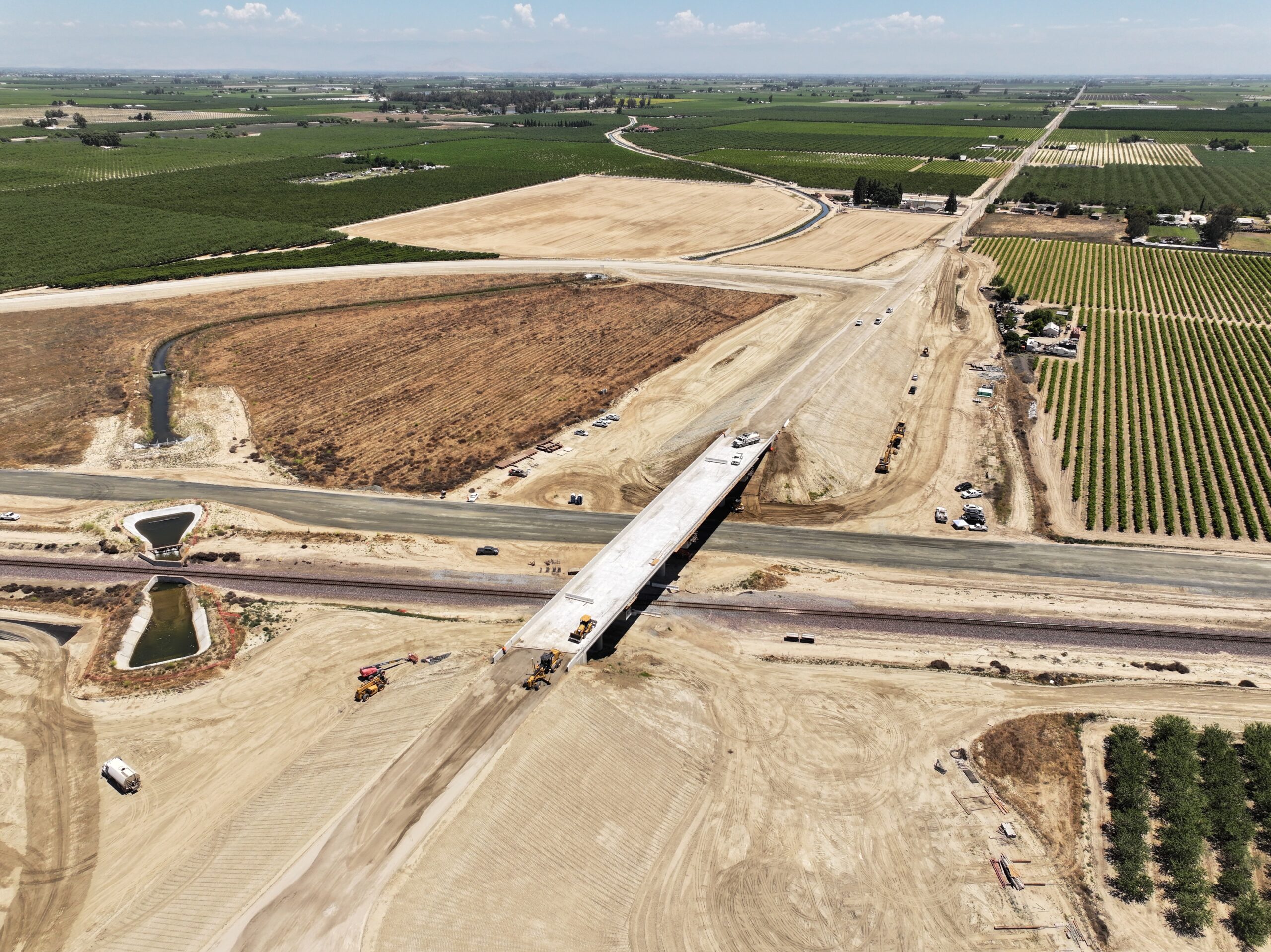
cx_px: 636
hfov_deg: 71.6
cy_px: 476
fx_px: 881
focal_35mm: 24
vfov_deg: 56.8
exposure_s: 1/2000
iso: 100
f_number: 2.8
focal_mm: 12.29
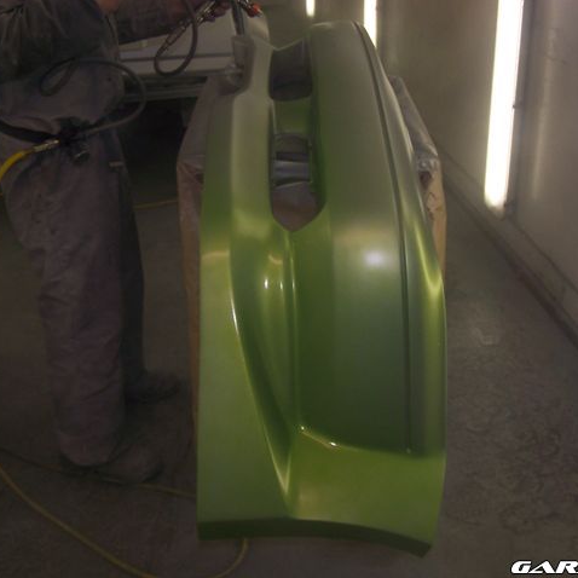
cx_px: 331
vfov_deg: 37.6
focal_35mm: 45
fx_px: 850
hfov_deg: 37.5
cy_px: 289
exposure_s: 1/60
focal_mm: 6.3
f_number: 2.8
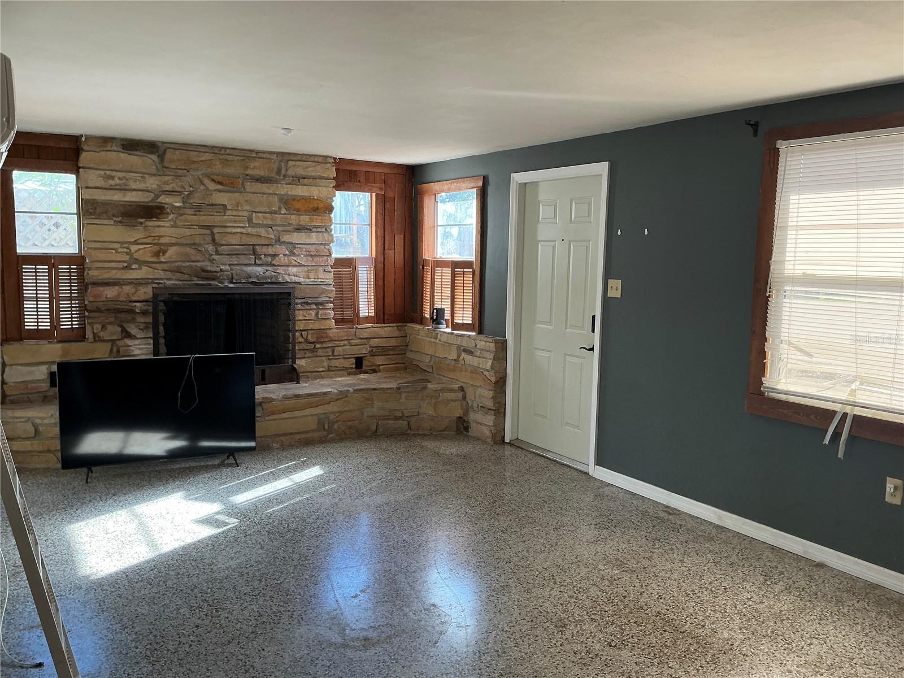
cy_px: 339
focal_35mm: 28
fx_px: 731
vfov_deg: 49.7
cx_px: 452
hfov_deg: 63.4
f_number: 1.8
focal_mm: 3
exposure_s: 1/112
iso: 64
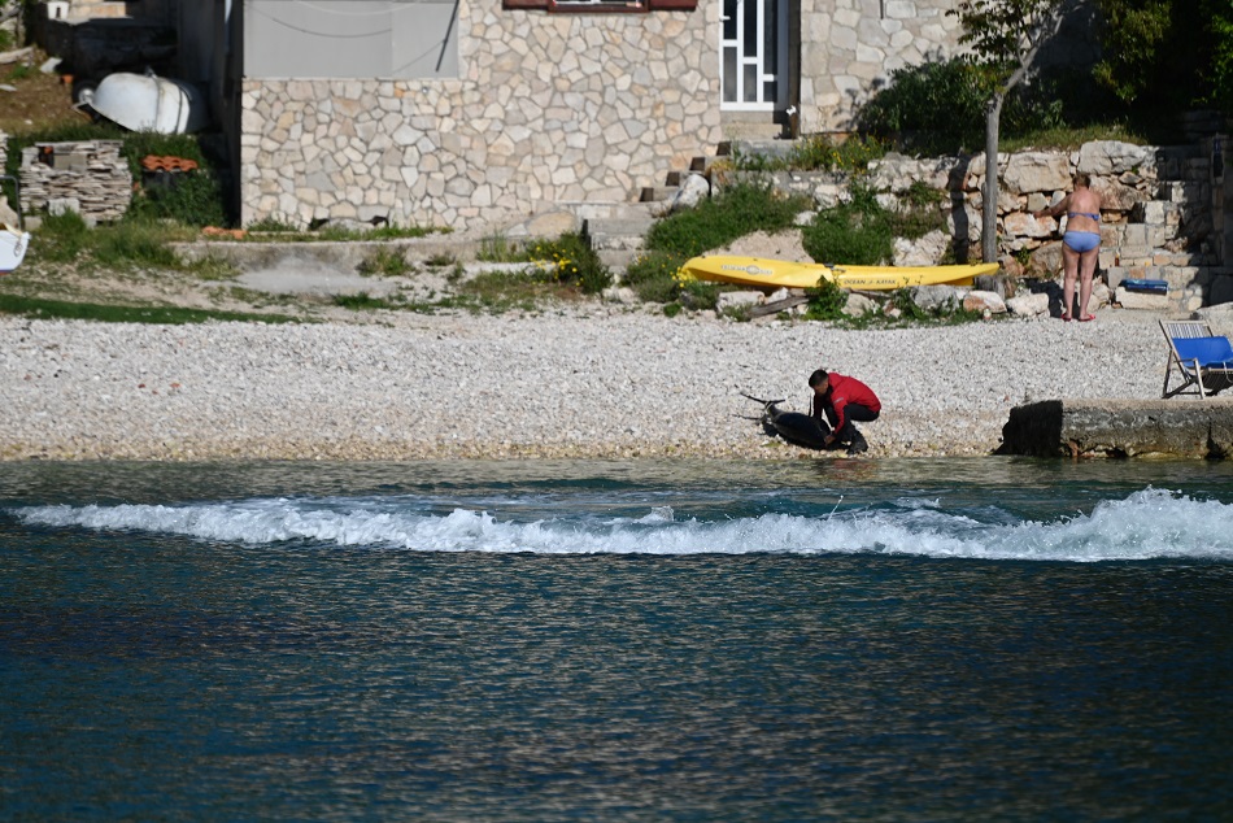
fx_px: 10278
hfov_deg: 6.9
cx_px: 616
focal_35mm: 300
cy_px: 412
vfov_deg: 4.6
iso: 100
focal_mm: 300
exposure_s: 1/1000
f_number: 5.6
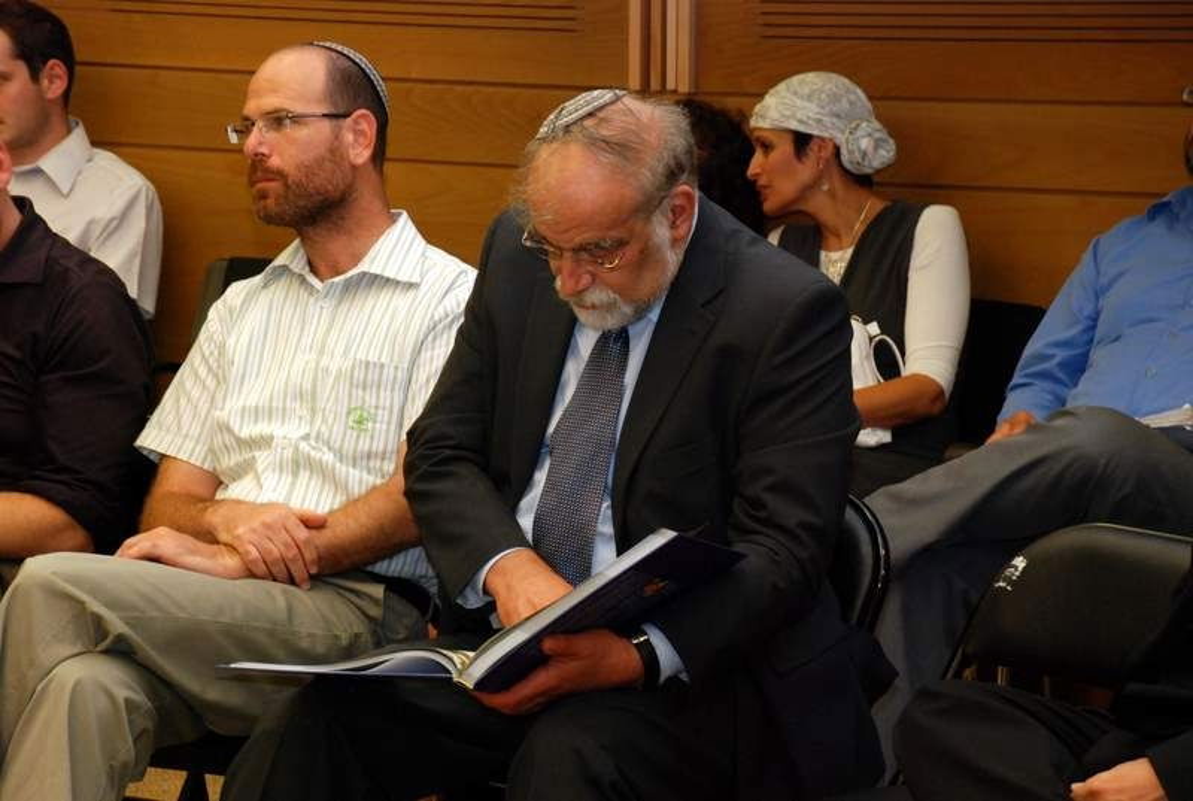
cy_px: 400
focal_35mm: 120
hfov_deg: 17.0
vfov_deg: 11.5
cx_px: 596
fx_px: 3985
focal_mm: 80
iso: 800
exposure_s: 1/40
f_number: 5.6
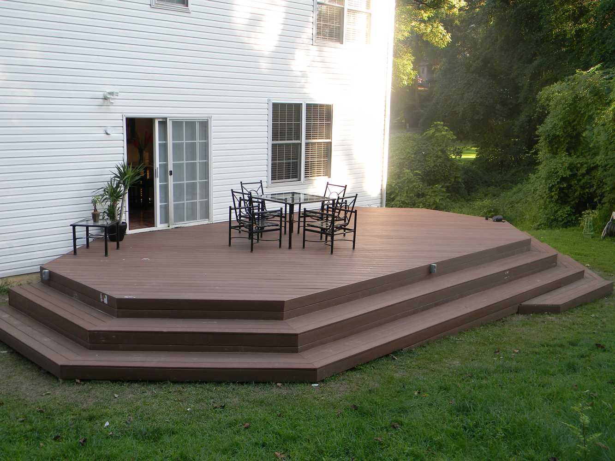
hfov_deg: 51.4
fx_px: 640
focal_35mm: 36
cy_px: 230
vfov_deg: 39.7
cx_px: 308
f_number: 3.7
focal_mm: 6.4
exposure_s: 1/49.7
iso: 80
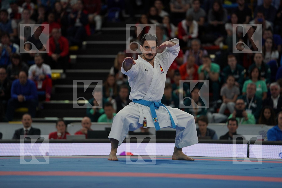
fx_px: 1567
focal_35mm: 200
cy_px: 94
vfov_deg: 6.9
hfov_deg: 10.3
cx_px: 141
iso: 500
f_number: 2.8
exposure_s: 1/500
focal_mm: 200
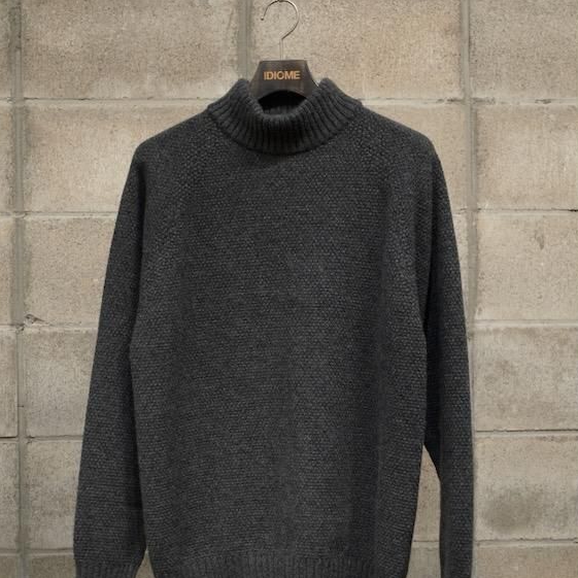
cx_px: 291
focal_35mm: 58
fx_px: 1096
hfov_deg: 29.6
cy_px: 337
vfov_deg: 29.5
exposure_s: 1/125
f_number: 2.8
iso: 1250
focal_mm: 30
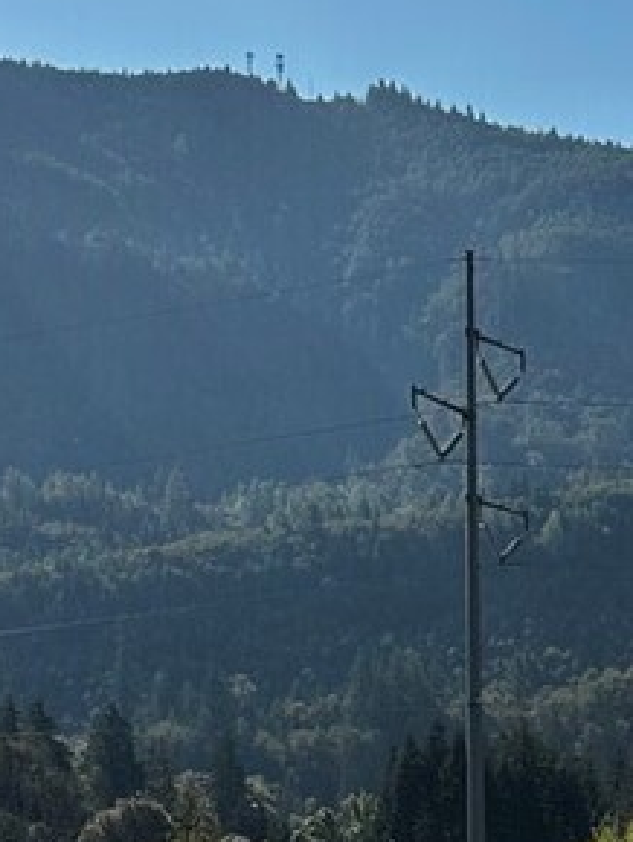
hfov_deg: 12.2
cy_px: 1135
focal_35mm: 119
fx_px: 2897
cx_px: 764
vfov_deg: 15.6
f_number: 1.78
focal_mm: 6.86
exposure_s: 1/5000
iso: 80
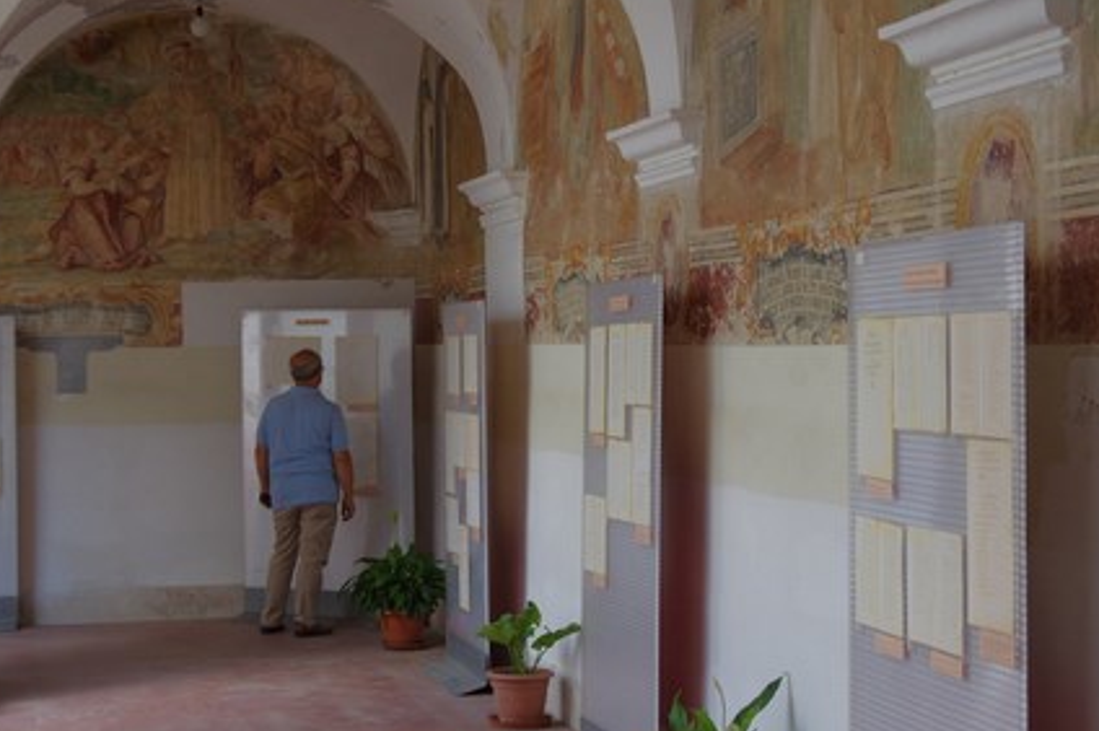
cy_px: 362
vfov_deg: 17.2
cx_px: 524
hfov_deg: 25.7
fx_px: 2410
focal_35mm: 79
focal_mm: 45
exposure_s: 1/80
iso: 400
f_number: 5
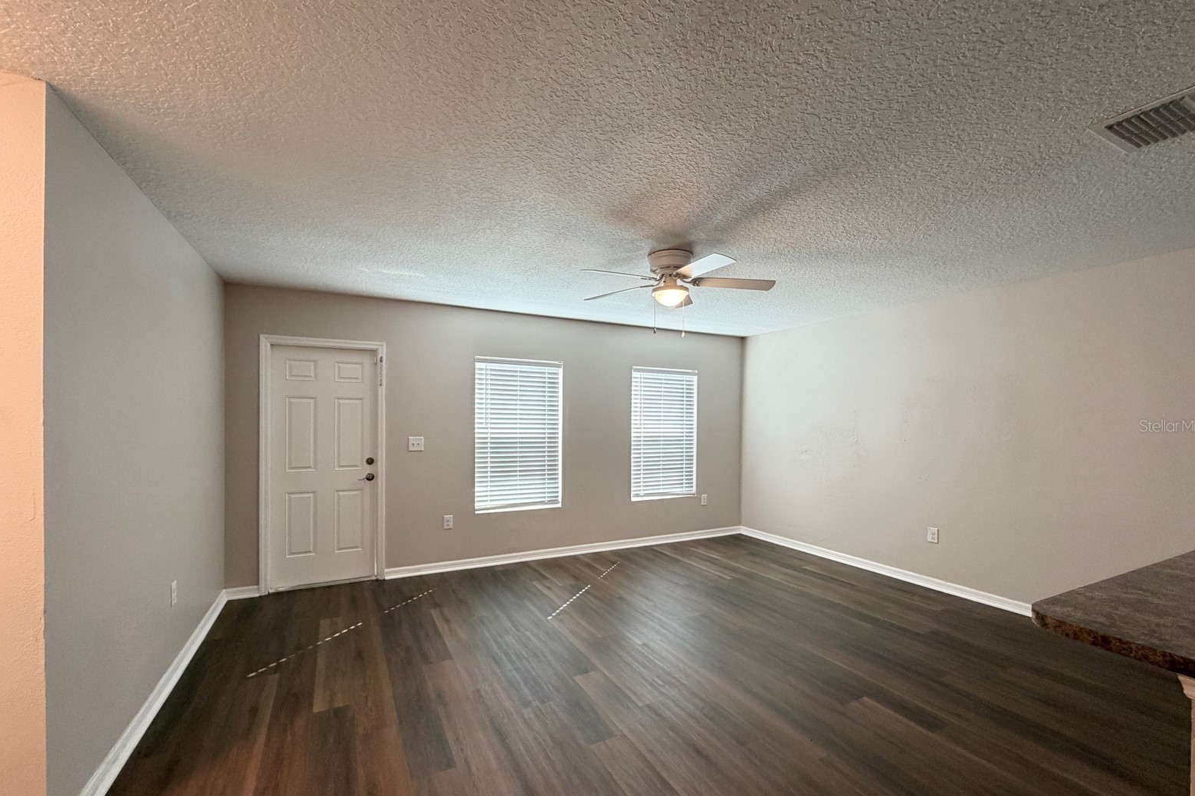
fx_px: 498
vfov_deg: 77.2
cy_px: 425
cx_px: 596
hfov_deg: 100.4
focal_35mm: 15
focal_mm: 2.22
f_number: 2.2
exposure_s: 1/60
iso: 250
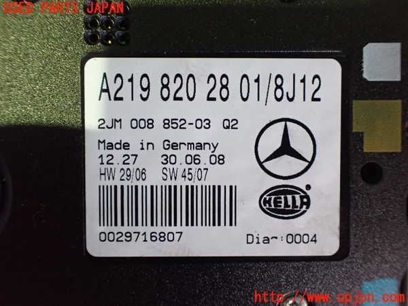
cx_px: 204
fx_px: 354
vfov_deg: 46.8
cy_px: 153
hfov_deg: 60.0
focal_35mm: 30
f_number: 2.3
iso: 1000
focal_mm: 5.4
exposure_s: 1/30
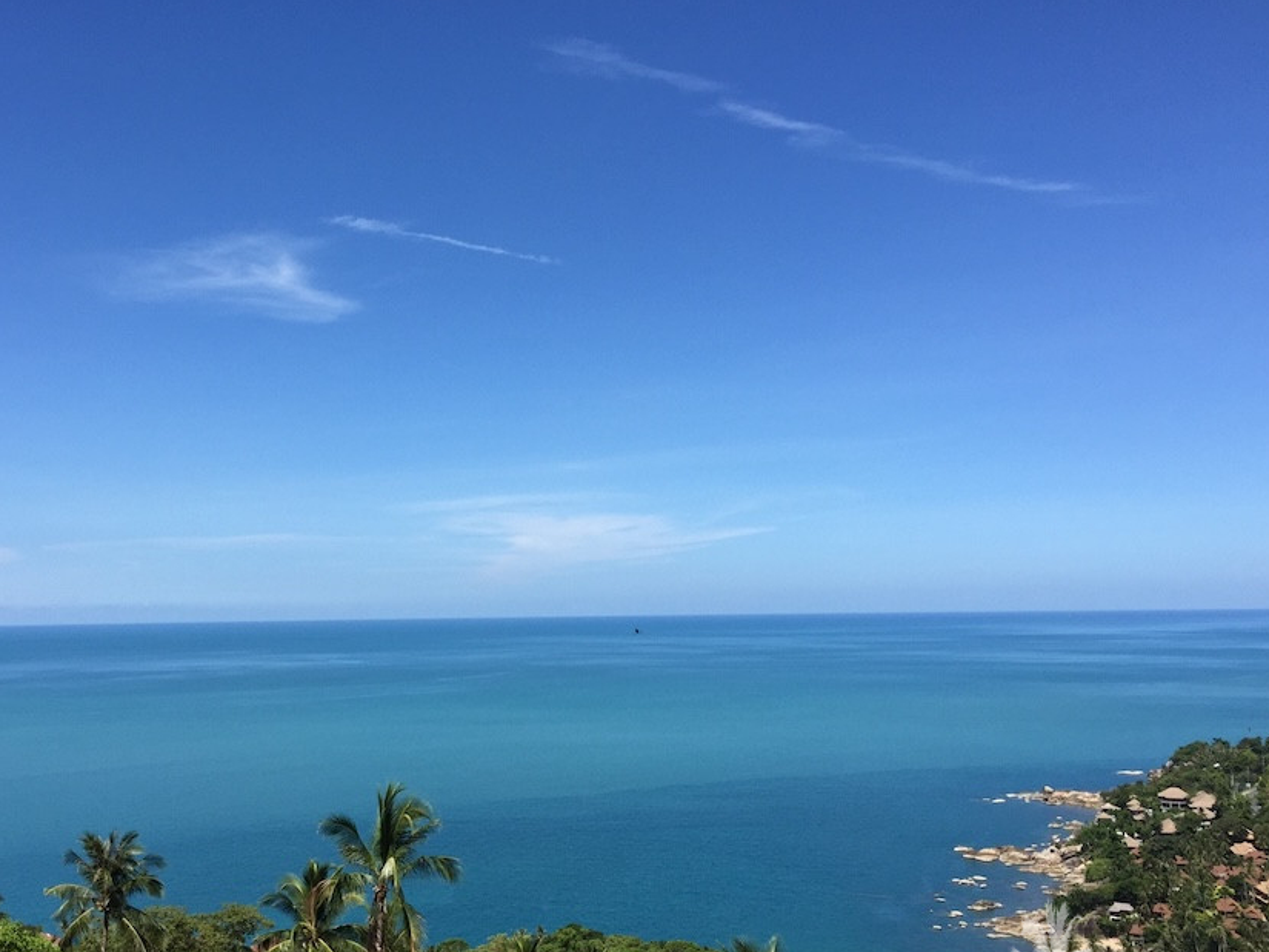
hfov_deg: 51.0
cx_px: 503
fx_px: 1320
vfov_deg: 39.5
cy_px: 560
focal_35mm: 36
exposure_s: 1/2326
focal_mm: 4.15
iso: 32
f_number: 2.2
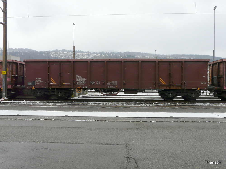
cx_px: 113
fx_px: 209
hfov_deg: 56.8
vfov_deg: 44.2
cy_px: 84
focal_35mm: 32
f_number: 4
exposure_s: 1/160
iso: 100
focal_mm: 5.2
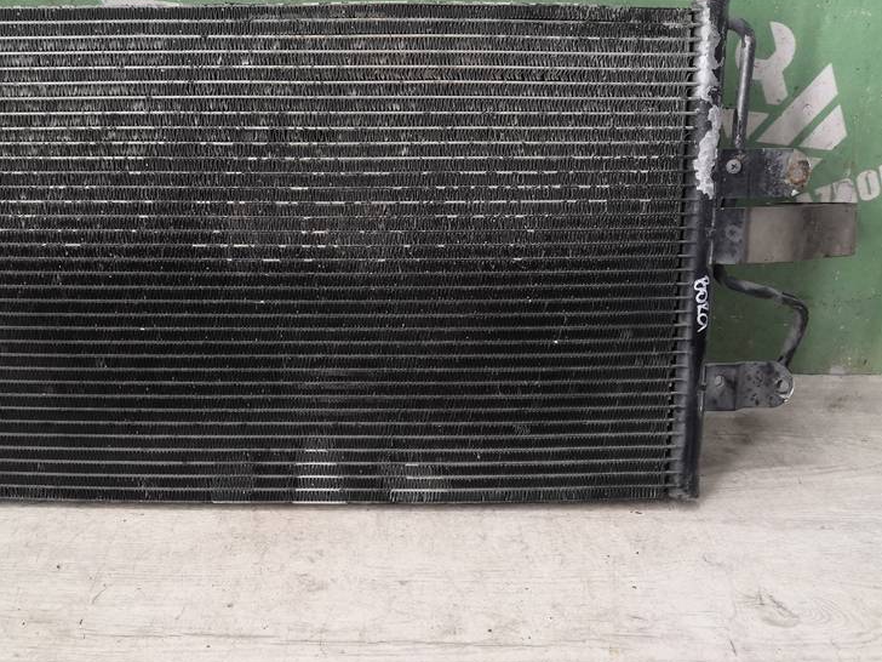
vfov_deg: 37.7
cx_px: 328
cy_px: 299
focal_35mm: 38
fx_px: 968
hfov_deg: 48.5
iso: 160
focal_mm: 3.95
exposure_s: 1/50
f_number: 1.8
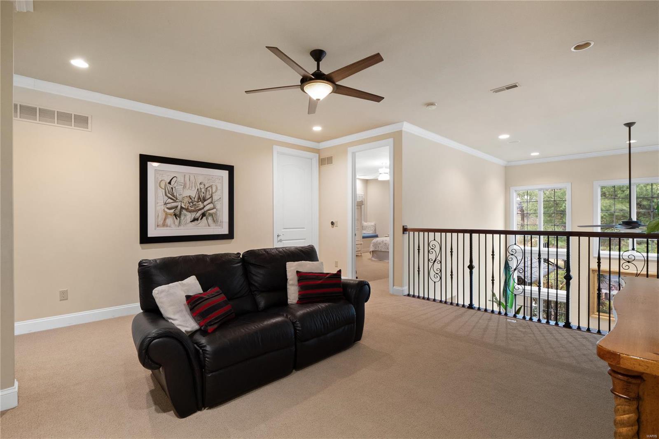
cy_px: 220
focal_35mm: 16
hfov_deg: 96.7
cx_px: 330
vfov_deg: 73.7
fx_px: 293
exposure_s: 1/1.67
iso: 400
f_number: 7.1
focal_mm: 8
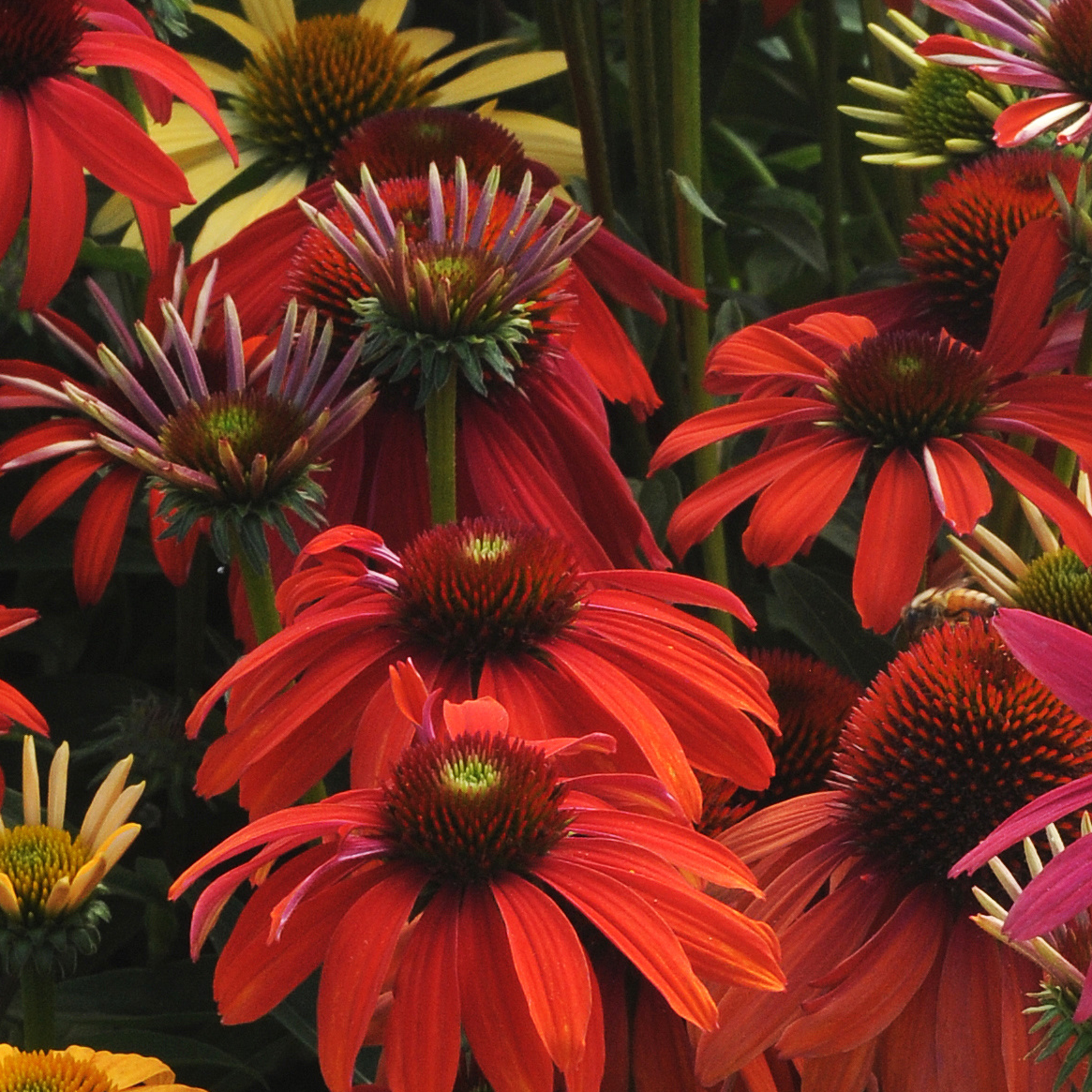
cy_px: 1044
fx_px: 11706
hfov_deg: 5.3
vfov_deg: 5.3
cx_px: 889
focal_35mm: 328
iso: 200
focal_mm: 70
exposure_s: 1/50
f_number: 16
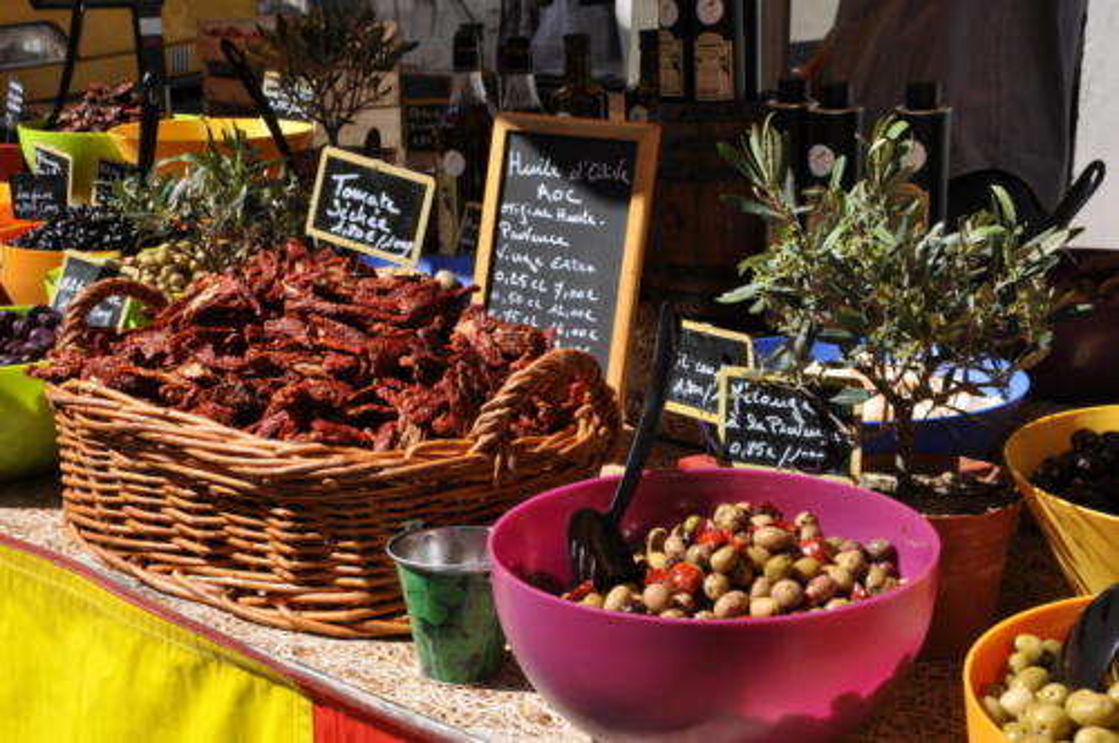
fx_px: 1863
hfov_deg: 33.4
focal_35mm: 60
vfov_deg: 22.6
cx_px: 560
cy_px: 372
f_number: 11
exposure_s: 1/125
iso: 200
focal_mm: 40
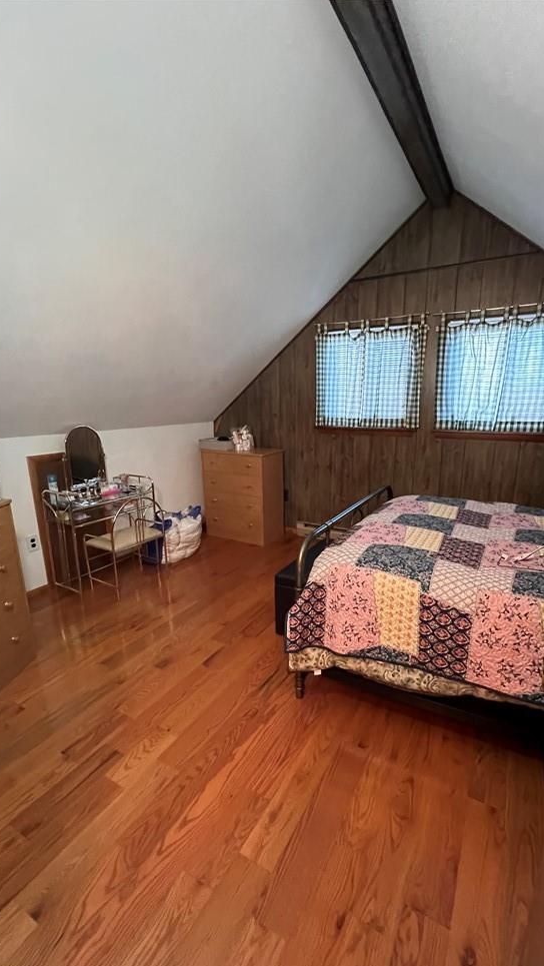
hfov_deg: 70.5
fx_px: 385
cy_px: 509
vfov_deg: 102.9
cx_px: 289
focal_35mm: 15
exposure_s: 1/60
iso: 1000
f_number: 1.8
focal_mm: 1.57
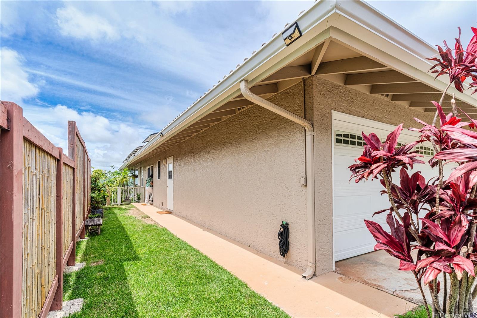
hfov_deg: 96.7
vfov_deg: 73.7
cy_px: 159
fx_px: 212
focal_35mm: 16
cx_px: 238
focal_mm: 16
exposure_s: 1/1000
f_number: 8
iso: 100
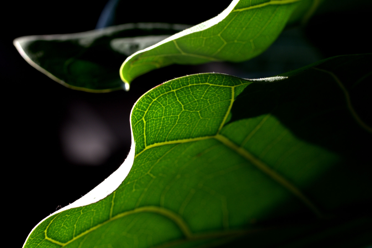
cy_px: 124
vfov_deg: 18.2
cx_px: 186
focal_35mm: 75
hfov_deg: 27.0
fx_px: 775
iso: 800
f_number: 7.1
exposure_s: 1/40
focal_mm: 50
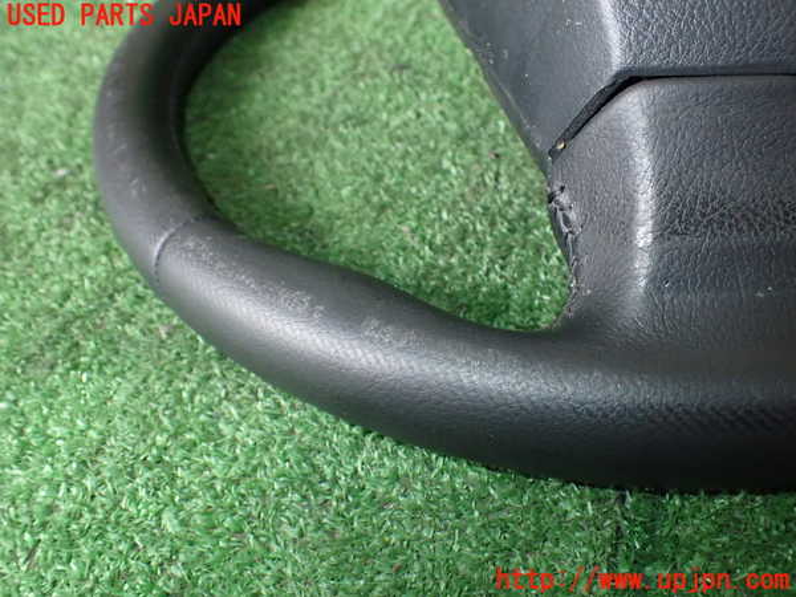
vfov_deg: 46.8
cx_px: 398
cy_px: 298
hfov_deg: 60.0
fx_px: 690
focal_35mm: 30
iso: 800
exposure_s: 1/30
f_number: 6.3
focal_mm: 5.4
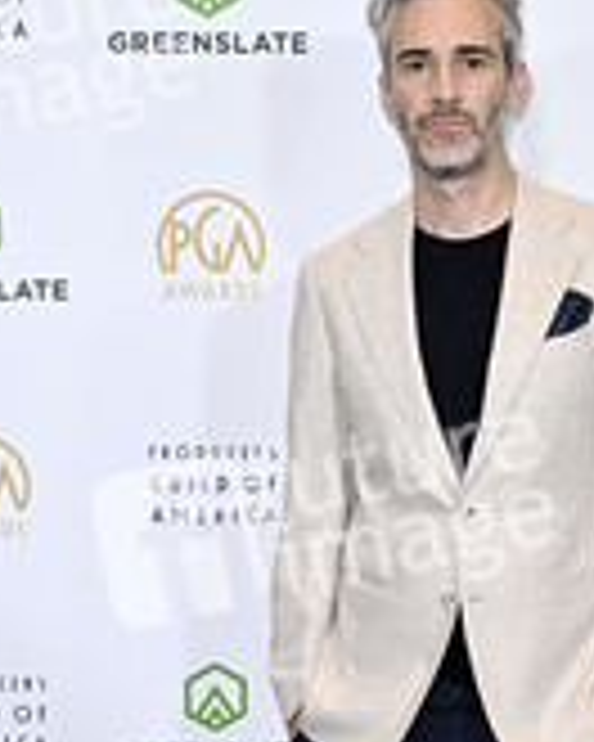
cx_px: 454
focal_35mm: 93
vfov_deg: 20.0
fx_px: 2044
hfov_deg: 16.4
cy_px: 746
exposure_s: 1/320
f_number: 5.6
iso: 2000
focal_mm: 41
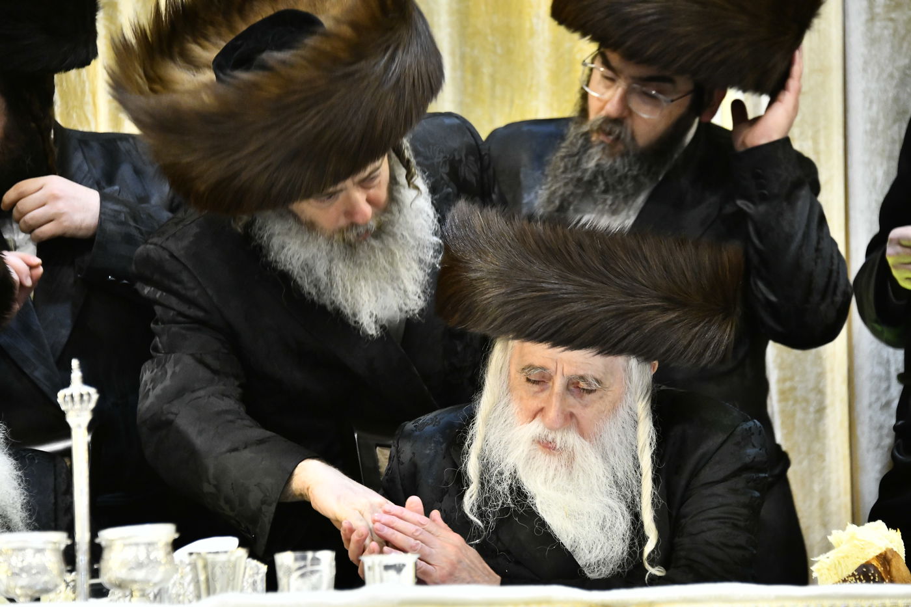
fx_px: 4048
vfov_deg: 8.6
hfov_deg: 12.8
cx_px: 456
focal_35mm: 160
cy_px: 304
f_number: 5.6
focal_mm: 160
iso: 3200
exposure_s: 1/160
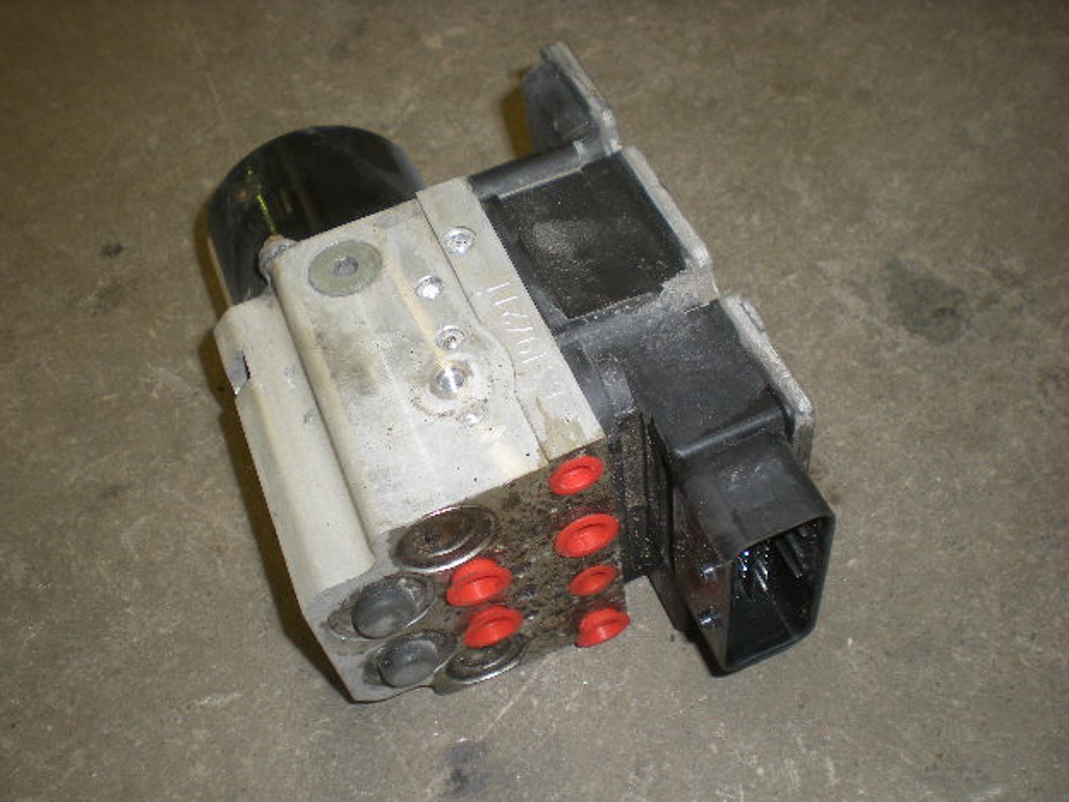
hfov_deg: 47.9
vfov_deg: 36.8
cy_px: 410
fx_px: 1204
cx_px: 531
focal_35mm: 39
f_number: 3.1
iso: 64
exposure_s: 1/30
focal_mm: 6.3
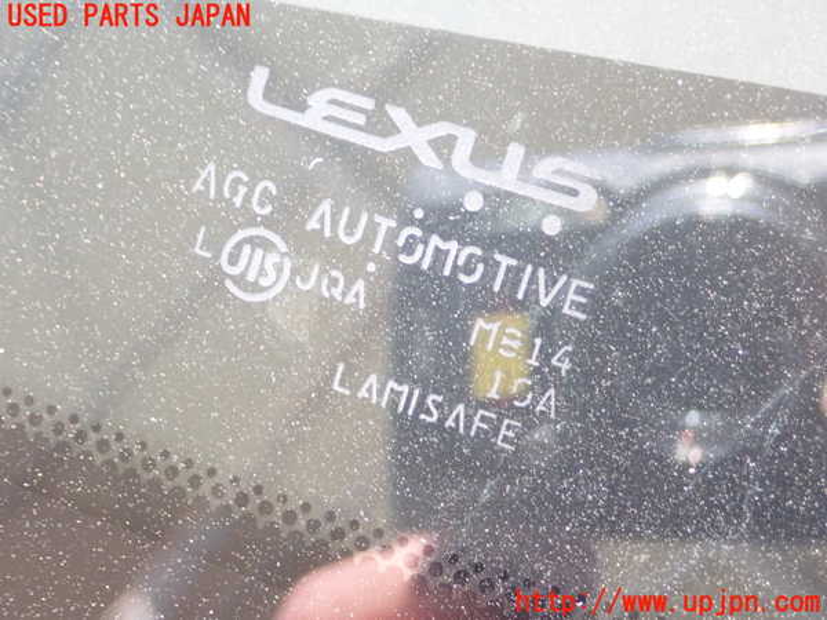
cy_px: 310
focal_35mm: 61
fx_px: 1457
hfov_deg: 31.7
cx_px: 414
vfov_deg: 24.0
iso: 800
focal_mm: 11.01
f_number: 3.6
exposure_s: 1/25
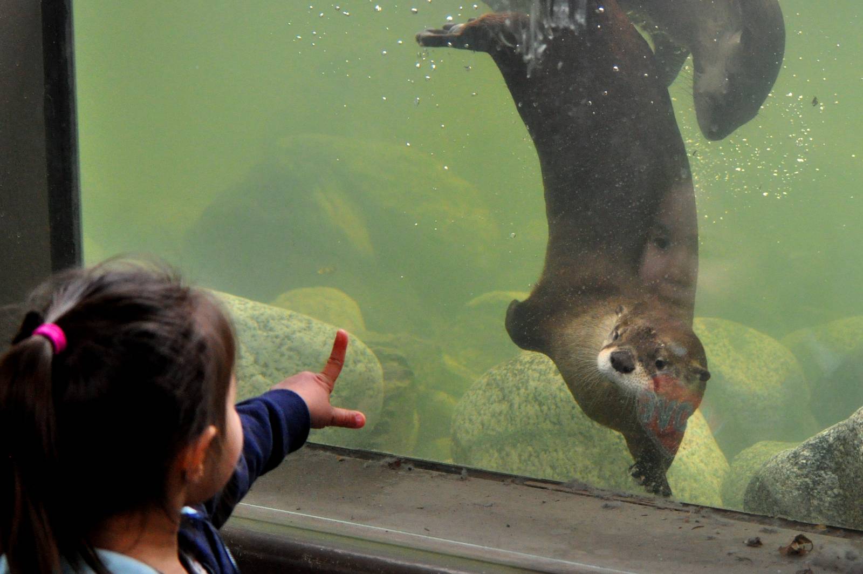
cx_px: 432
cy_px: 287
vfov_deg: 13.0
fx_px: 2514
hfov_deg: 19.5
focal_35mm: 105
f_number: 4
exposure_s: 1/320
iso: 1600
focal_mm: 70
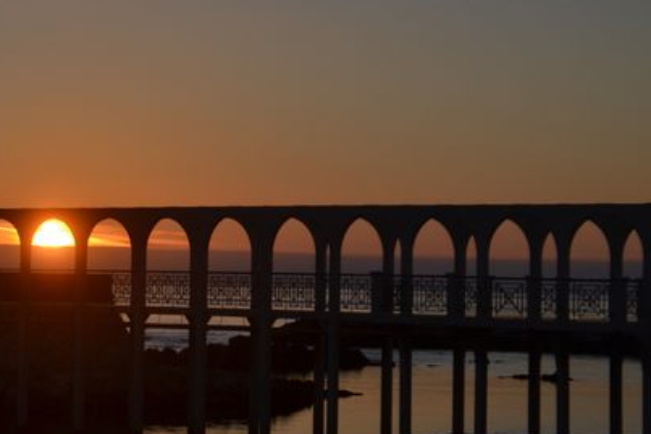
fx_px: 2243
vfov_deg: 11.1
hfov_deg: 16.4
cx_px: 160
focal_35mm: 124
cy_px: 180
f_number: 5.6
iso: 200
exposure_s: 1/2000
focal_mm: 52
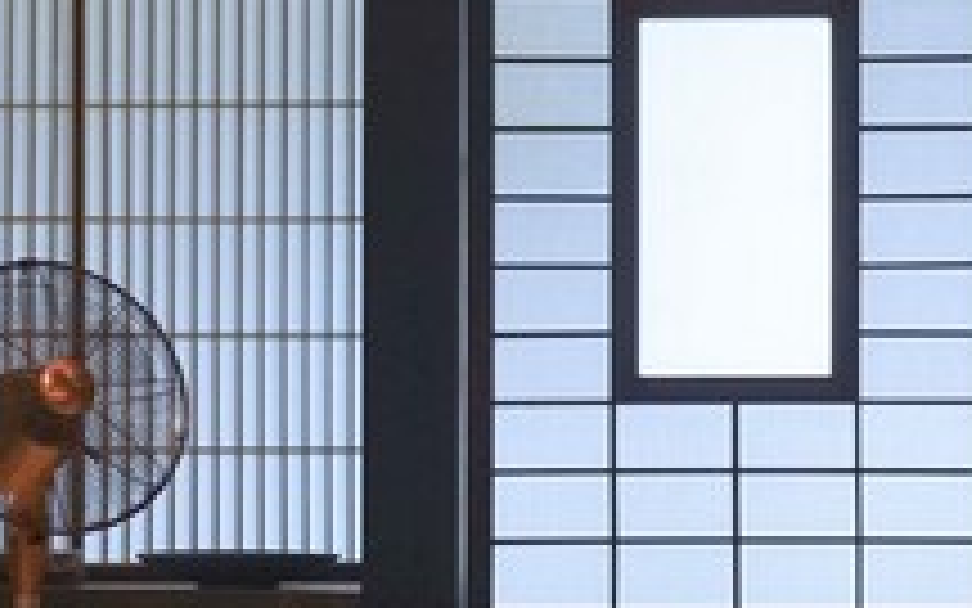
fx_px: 5192
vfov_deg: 6.7
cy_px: 261
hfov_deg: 10.6
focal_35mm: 196
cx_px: 927
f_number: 2.8
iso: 100
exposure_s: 1/100
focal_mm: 49
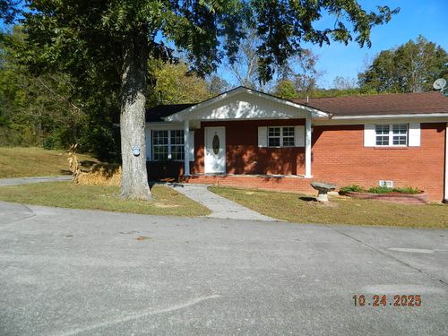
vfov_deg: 54.9
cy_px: 168
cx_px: 224
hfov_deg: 69.4
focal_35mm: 25
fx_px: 324
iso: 80
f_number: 8.7
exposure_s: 1/160
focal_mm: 4.5
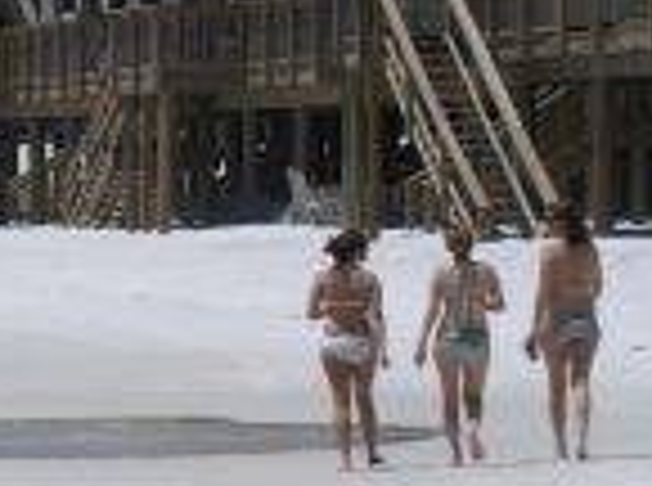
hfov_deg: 5.3
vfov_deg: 4.1
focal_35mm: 360
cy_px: 364
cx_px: -1102
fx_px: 6758
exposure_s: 1/250
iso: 100
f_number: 13
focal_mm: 45
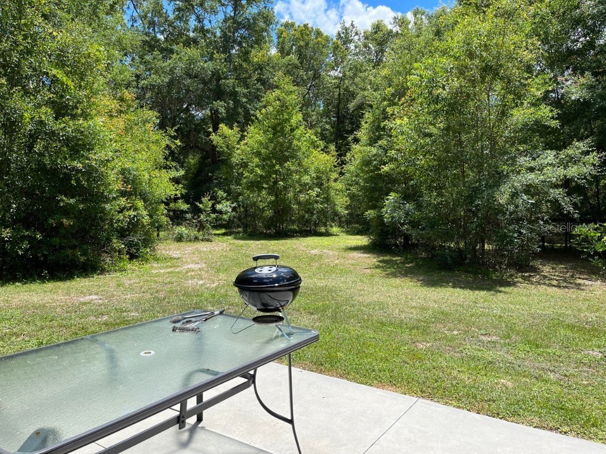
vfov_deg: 53.1
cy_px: 227
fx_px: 455
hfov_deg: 67.3
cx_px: 303
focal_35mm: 26
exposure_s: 1/1923
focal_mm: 5.1
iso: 50
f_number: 1.6
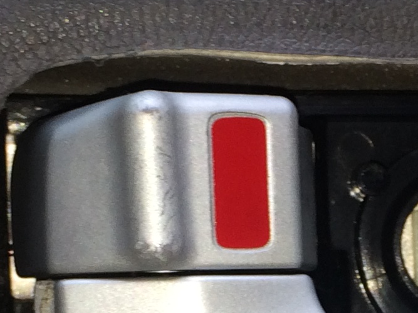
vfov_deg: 10.2
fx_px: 1714
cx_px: 431
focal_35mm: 142
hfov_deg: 13.7
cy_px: 422
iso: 32
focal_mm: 4.15
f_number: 2.2
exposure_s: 1/111
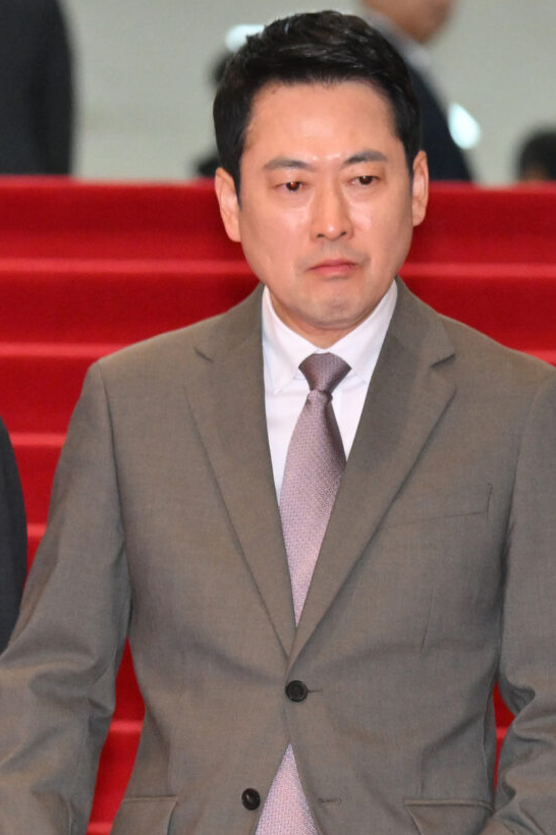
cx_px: 298
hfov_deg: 5.3
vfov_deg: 7.9
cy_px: 541
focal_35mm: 260
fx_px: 6028
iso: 3200
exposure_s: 1/250
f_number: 5.6
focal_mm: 185
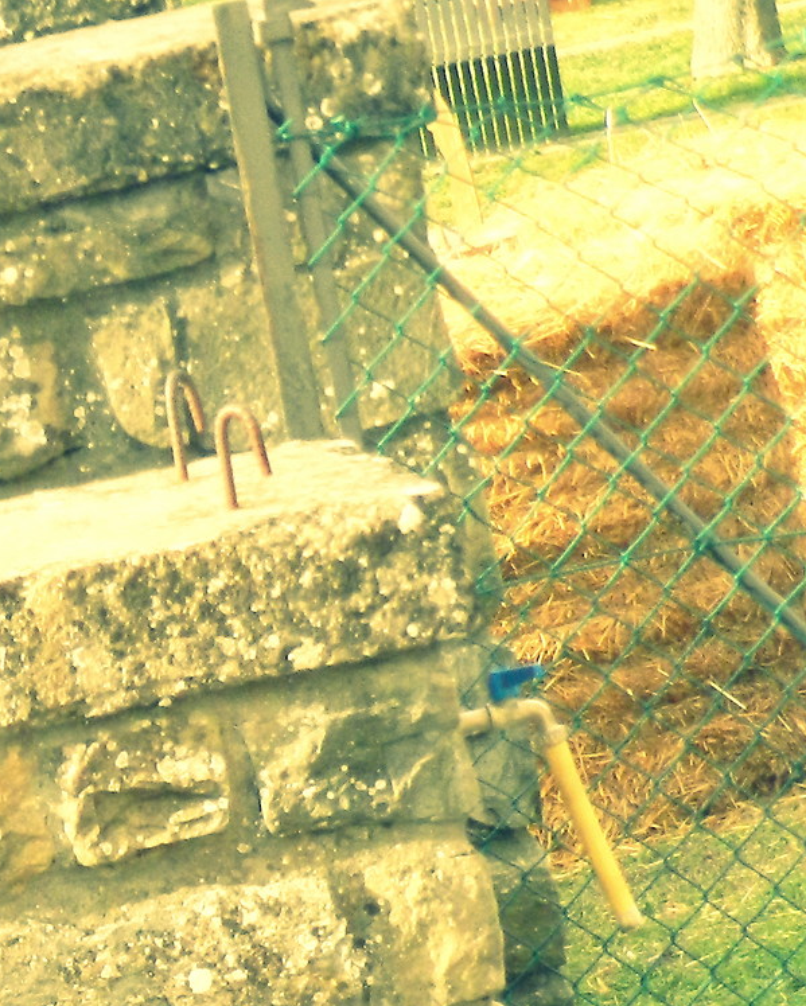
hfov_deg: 5.8
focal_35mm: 263
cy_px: 1279
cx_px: -296
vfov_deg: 7.3
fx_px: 7837
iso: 220
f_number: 4.4
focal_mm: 14.9
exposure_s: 1/320
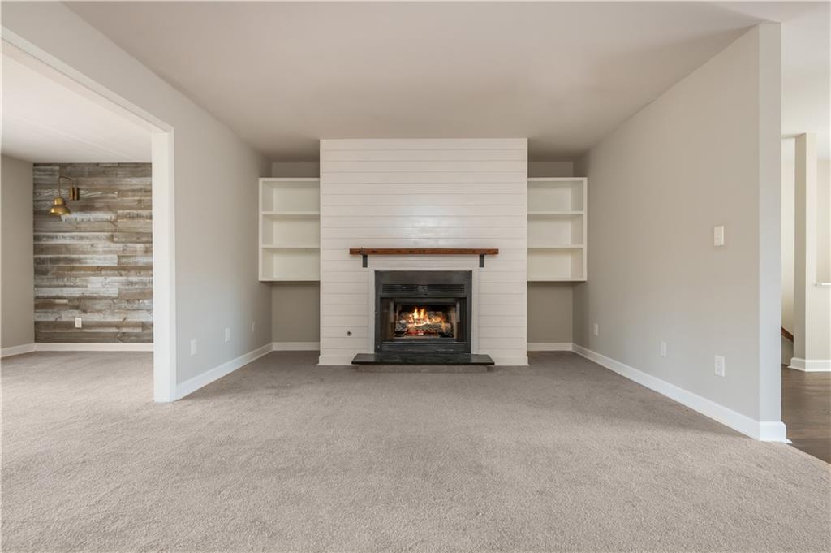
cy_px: 276
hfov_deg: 93.3
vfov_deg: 70.3
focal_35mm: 17
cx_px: 416
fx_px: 392
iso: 800
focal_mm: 17
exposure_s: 1/6
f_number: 10
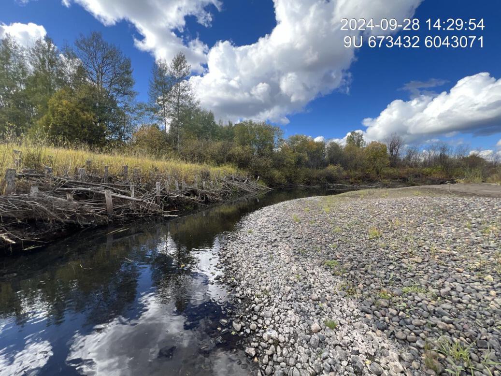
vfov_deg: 89.9
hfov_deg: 106.2
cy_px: 188
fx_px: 188
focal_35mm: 13
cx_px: 250
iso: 32
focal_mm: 1.57
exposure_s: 1/408
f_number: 1.8
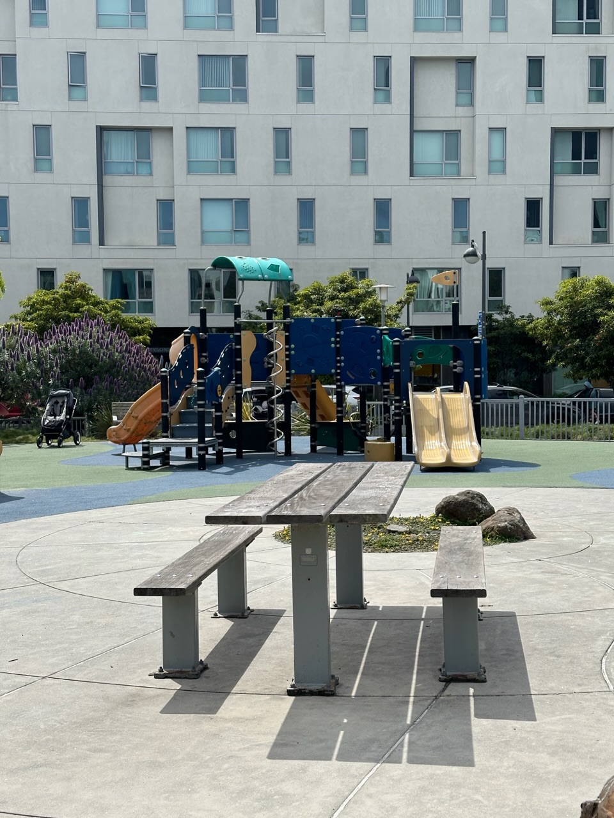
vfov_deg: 39.7
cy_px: 409
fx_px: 1135
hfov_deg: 30.3
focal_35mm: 48
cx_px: 307
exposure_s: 1/6211
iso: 64
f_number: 1.78
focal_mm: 6.86
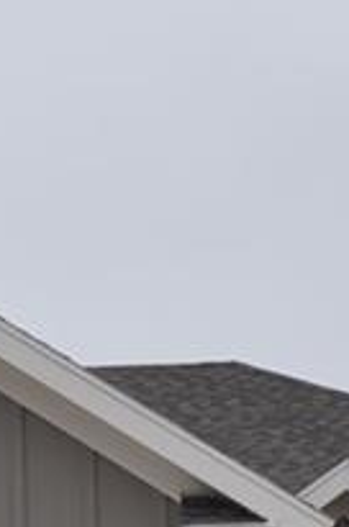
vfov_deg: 12.2
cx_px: -118
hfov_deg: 8.2
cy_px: 643
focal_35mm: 165
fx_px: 2407
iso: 200
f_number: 6.3
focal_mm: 22
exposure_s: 1/250
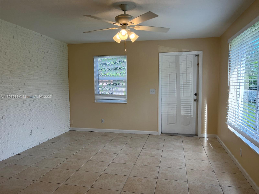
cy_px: 97
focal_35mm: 26
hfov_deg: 67.3
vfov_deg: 53.1
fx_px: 195
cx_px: 130
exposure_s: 1/161
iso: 50
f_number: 1.5
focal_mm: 5.7
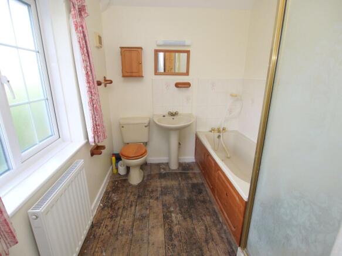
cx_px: 171
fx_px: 178
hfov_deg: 87.8
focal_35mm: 18
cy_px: 128
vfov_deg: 71.6
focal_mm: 9
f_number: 4
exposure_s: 1/60
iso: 100
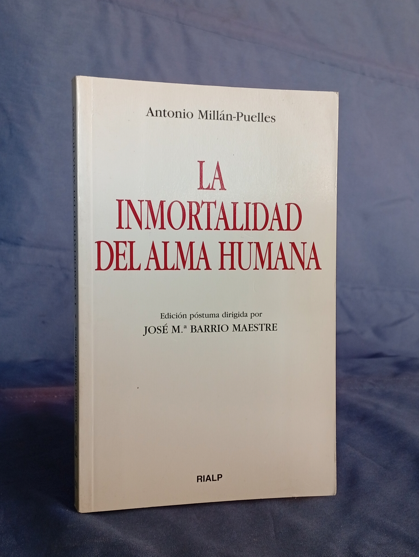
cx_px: 210
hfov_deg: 33.7
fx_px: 692
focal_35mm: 43
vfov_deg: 43.8
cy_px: 278
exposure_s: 1/50
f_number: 1.8
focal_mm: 3.98
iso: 243
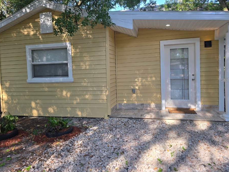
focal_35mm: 26
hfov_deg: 67.3
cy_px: 80
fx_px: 172
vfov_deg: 53.0
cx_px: 115
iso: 12
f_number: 1.7
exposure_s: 1/123
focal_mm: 6.3
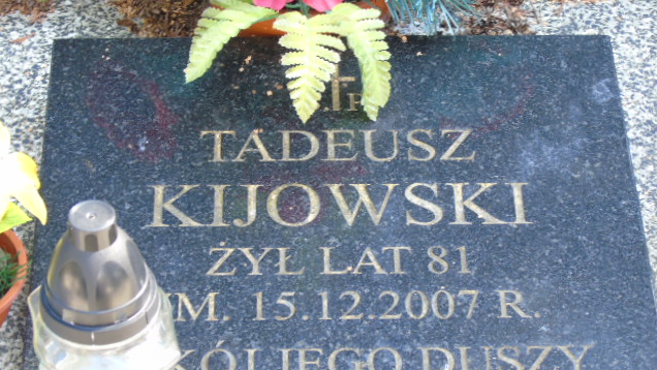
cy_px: 219
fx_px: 1795
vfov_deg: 11.8
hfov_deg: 20.7
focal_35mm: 103
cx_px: 330
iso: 160
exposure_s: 1/30
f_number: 4.3
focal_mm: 17
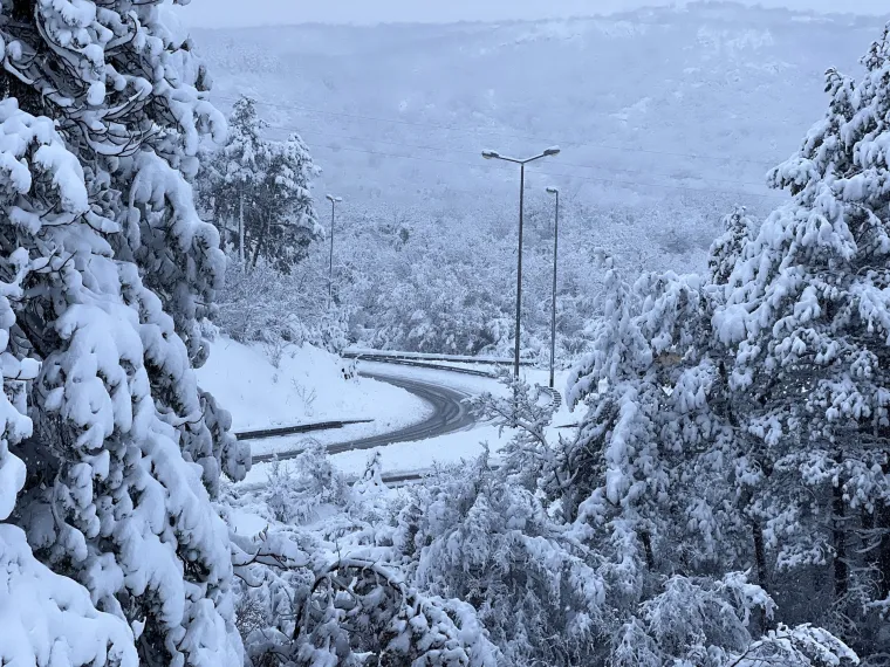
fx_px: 1980
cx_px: 445
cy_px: 334
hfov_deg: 25.3
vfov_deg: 19.1
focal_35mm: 77
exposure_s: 1/313
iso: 32
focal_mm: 9
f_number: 2.8
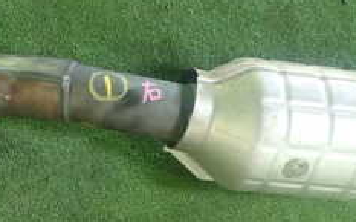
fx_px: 795
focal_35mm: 82
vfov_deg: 15.8
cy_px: 142
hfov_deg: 24.7
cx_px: 50
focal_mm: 5.4
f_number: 2.3
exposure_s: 1/30
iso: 500
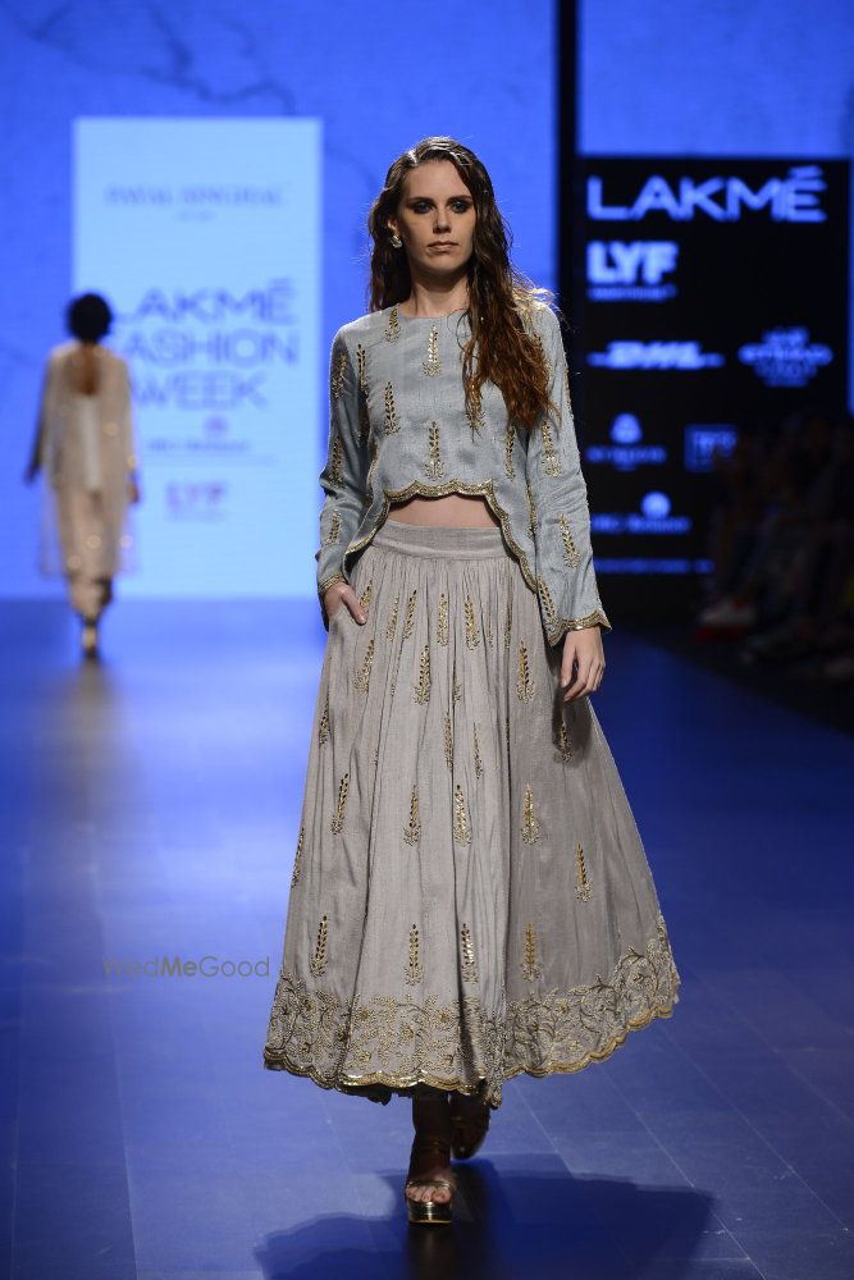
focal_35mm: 125
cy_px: 640
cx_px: 427
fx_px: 4446
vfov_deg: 16.4
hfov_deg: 11.0
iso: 500
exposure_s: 1/200
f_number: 4
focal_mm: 125
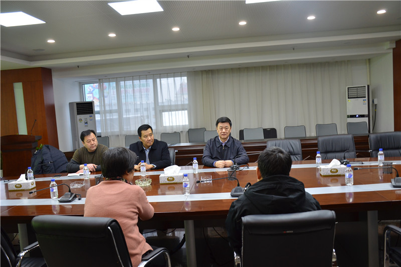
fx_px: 367
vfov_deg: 40.0
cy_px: 134
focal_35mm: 33
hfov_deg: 57.2
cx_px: 200
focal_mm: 22
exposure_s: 1/60
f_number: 4
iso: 500
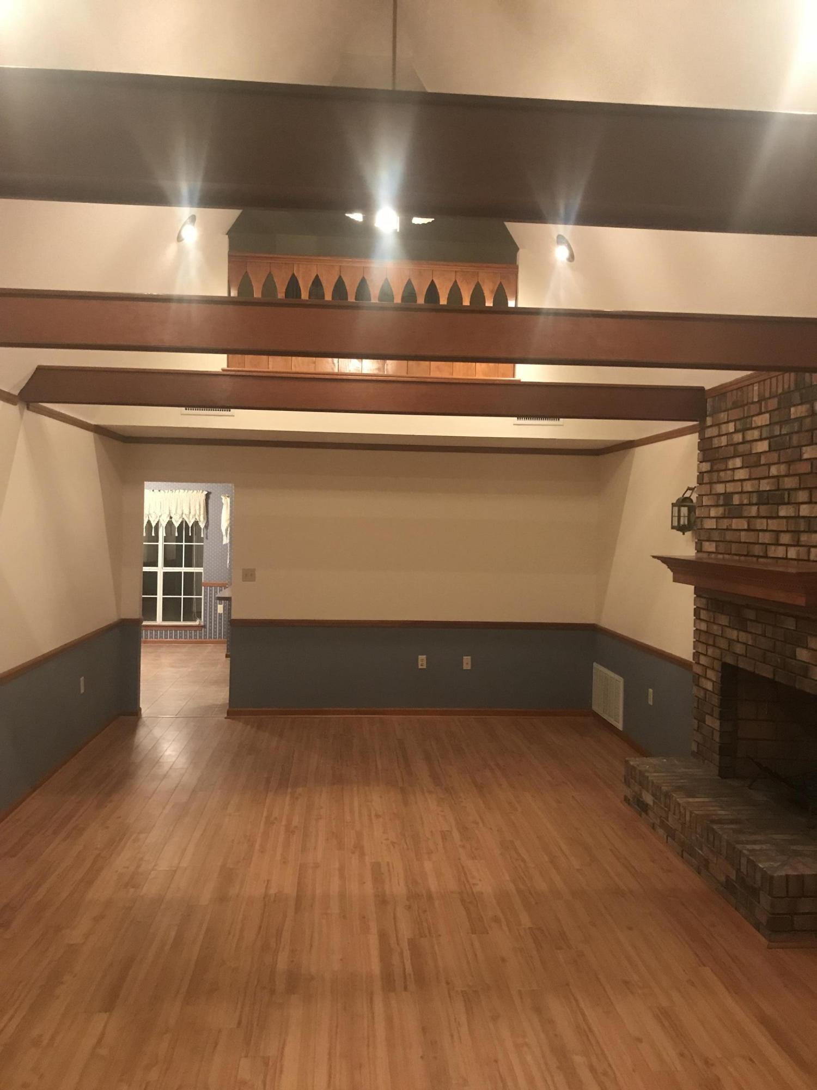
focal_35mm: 28
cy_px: 545
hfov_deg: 49.7
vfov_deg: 63.4
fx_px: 881
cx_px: 408
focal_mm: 3.99
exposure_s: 1/7
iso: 100
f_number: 1.8
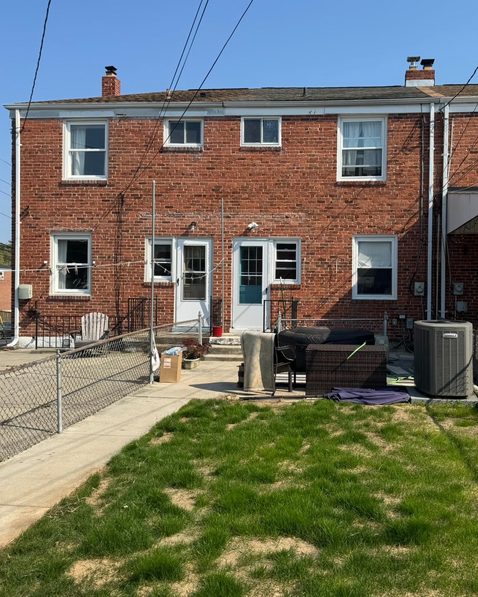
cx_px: 308
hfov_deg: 45.3
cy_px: 292
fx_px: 566
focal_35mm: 32
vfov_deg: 55.7
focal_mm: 6.76
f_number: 1.78
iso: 80
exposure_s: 1/4608
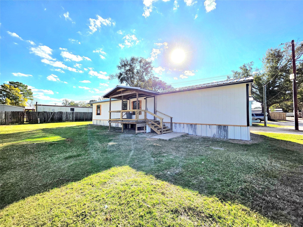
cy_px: 114
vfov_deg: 89.9
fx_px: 114
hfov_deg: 106.2
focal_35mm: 13
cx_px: 152
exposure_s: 1/5000
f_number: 1.9
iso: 40
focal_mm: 2.2
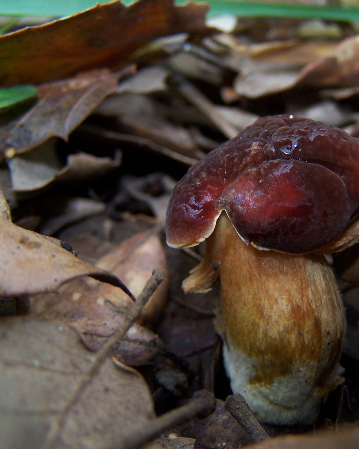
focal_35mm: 50
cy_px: 223
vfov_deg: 37.3
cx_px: 266
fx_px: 664
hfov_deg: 29.8
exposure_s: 1/60
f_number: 2.8
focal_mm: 6.3
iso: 80
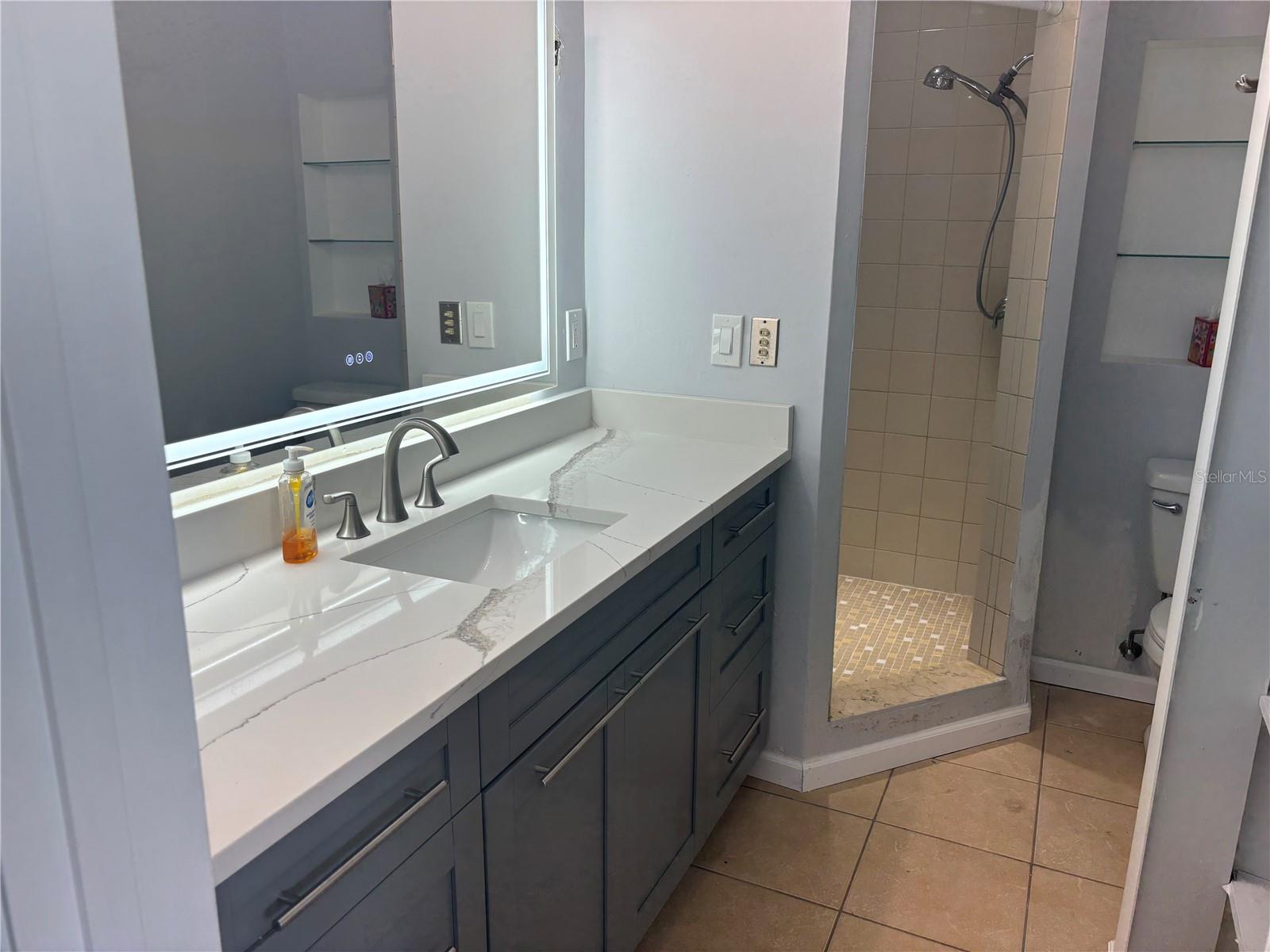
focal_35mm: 26
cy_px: 476
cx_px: 635
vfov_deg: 53.1
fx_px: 954
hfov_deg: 67.3
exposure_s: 1/120
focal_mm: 5.96
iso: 40
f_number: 1.6
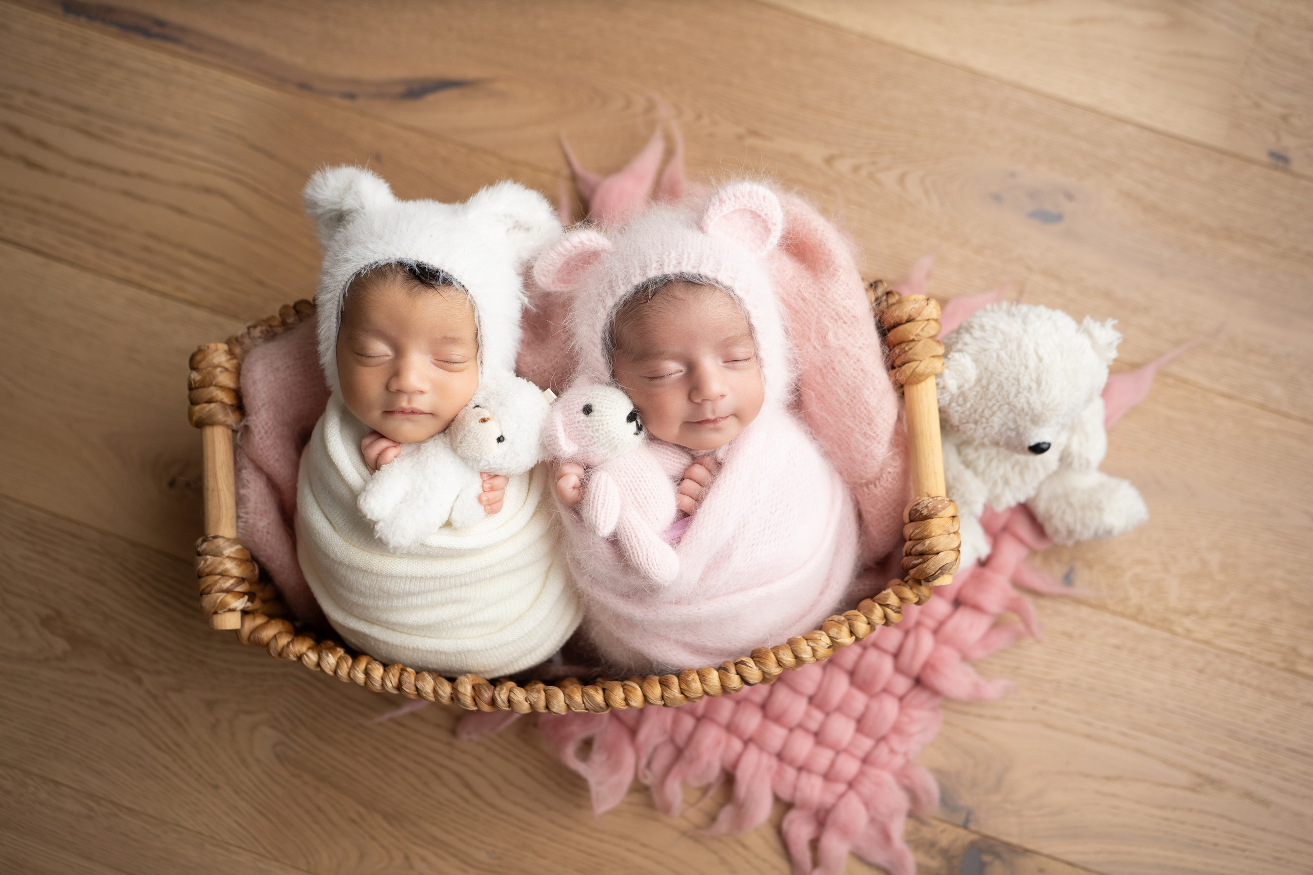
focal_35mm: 35
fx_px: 1277
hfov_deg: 54.4
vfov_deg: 37.9
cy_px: 438
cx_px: 656
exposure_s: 1/200
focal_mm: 35
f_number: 2.5
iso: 100
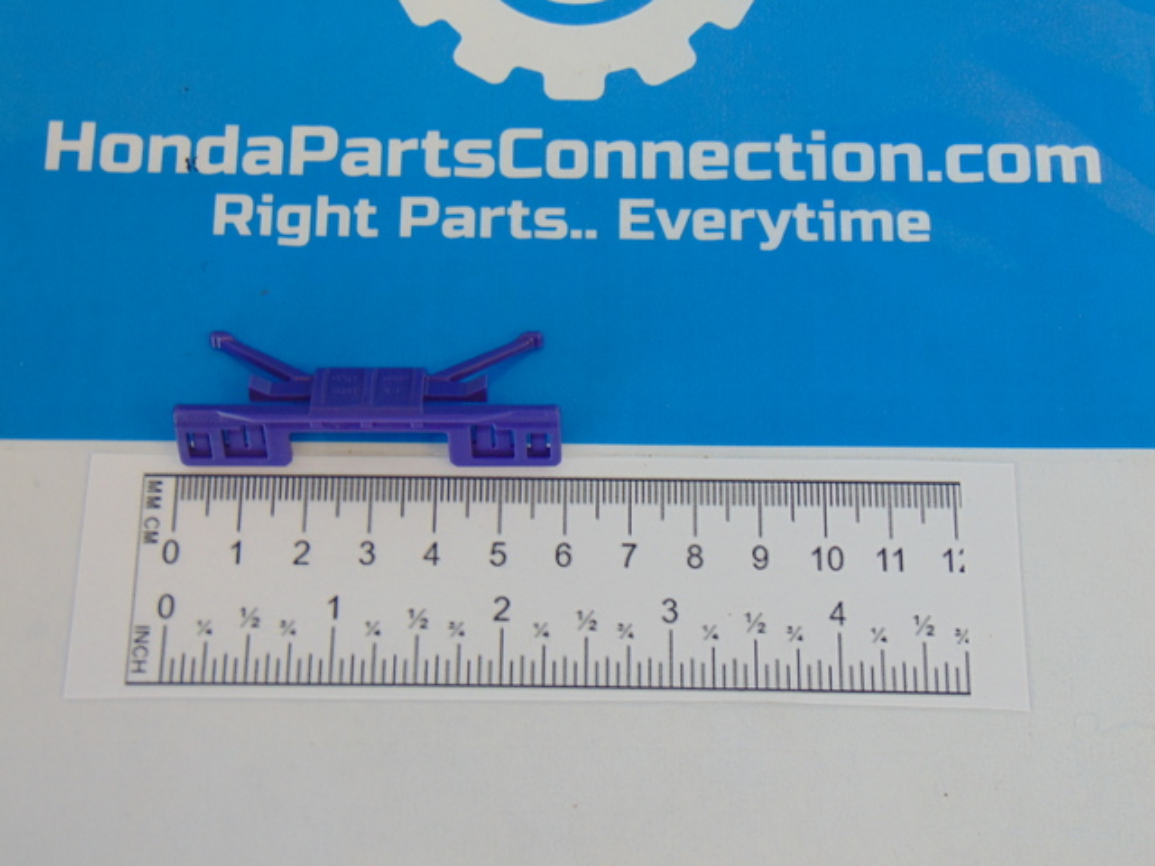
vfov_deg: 24.4
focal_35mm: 60
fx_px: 2002
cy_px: 433
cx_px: 578
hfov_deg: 32.2
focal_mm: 10.8
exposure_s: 1/50
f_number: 3.6
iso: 80
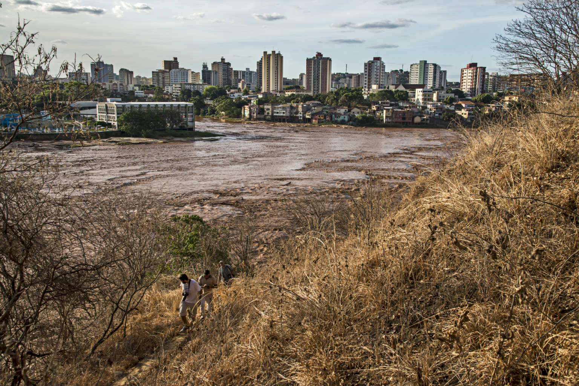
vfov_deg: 41.1
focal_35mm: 32
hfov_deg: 58.7
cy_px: 193
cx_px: 290
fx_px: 515
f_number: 11
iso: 320
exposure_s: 1/160
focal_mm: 32
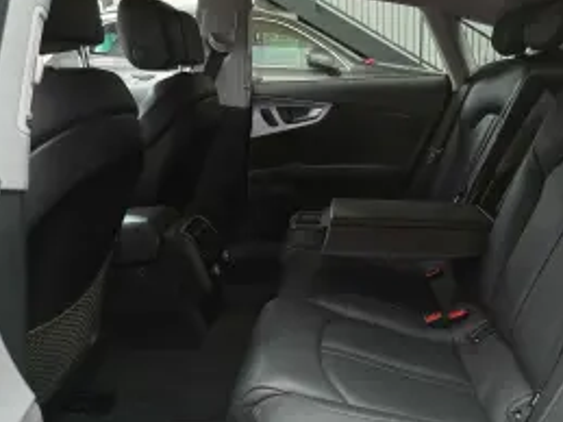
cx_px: 365
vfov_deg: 44.0
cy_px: 239
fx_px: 520
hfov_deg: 55.9
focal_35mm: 32
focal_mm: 5.4
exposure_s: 1/100
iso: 1000
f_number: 1.8
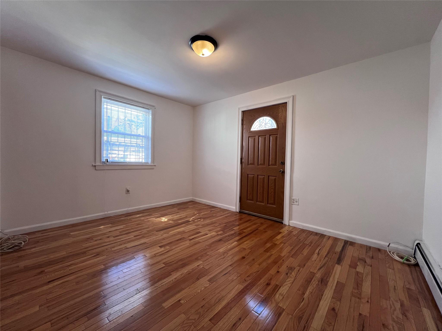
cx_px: 221
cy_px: 166
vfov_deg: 89.9
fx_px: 166
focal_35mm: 13
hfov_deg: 106.2
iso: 160
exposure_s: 1/60
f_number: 1.8
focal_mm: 1.57
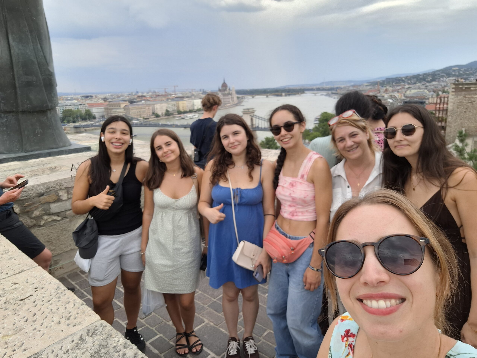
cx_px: 238
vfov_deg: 54.9
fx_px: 344
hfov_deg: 69.4
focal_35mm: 25
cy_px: 179
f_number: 2.2
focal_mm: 3.72
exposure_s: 1/214
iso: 50
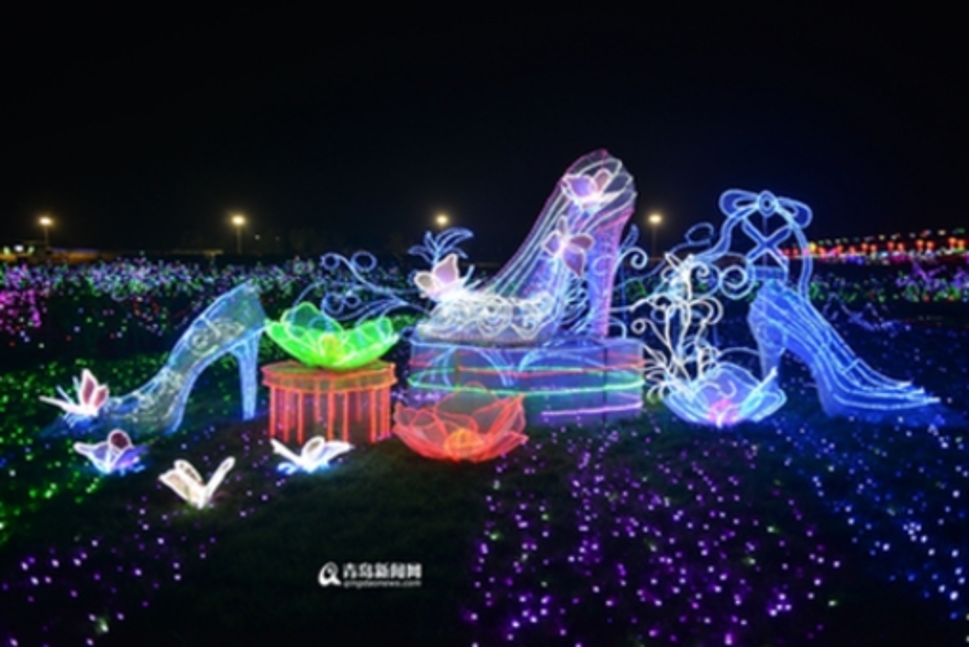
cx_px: 484
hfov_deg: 63.6
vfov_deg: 45.0
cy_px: 324
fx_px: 781
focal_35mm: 29
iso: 500
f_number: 2.8
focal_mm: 29
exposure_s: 1/30
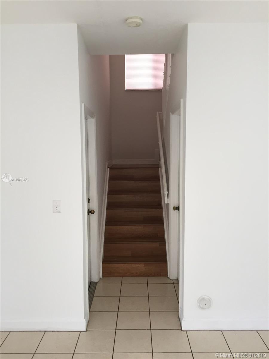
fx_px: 300
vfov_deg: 61.7
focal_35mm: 29
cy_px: 180
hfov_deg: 48.2
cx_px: 134
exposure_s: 1/30
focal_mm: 4.15
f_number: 2.2
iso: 32
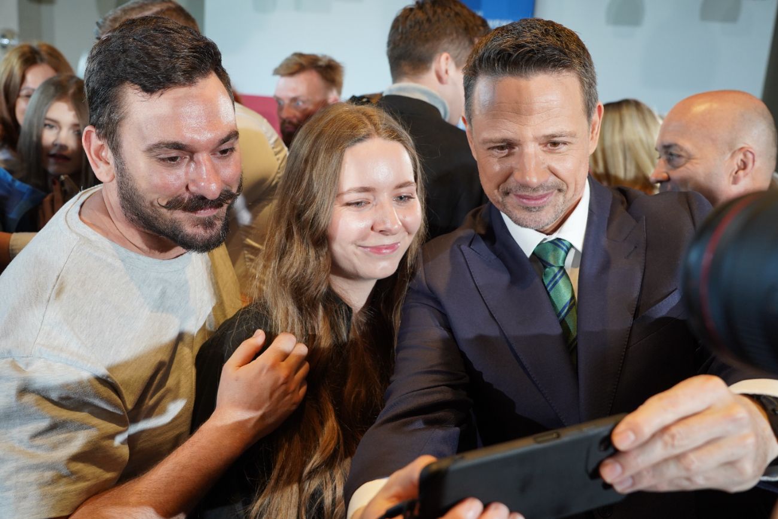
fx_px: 756
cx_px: 389
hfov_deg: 54.4
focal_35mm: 35
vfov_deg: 37.9
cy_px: 260
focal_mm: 35
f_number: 5.6
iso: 1250
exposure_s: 1/100
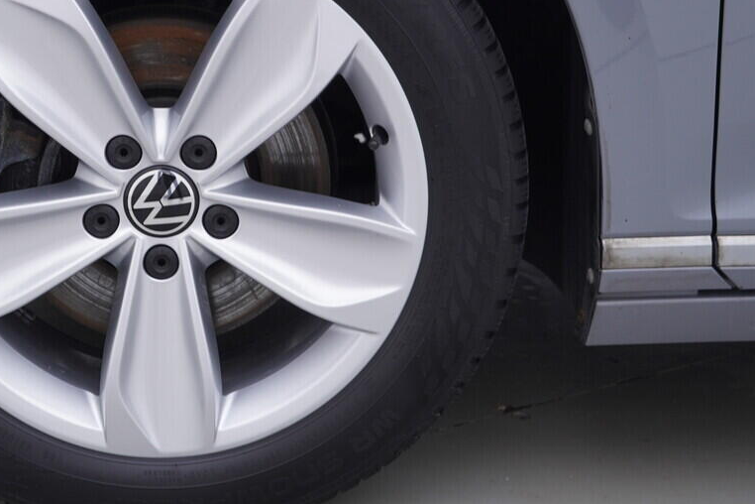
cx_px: 242
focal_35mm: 68
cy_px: 149
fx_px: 1426
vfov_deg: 19.9
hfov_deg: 29.4
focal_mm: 24
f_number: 3.5
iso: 125
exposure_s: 1/60
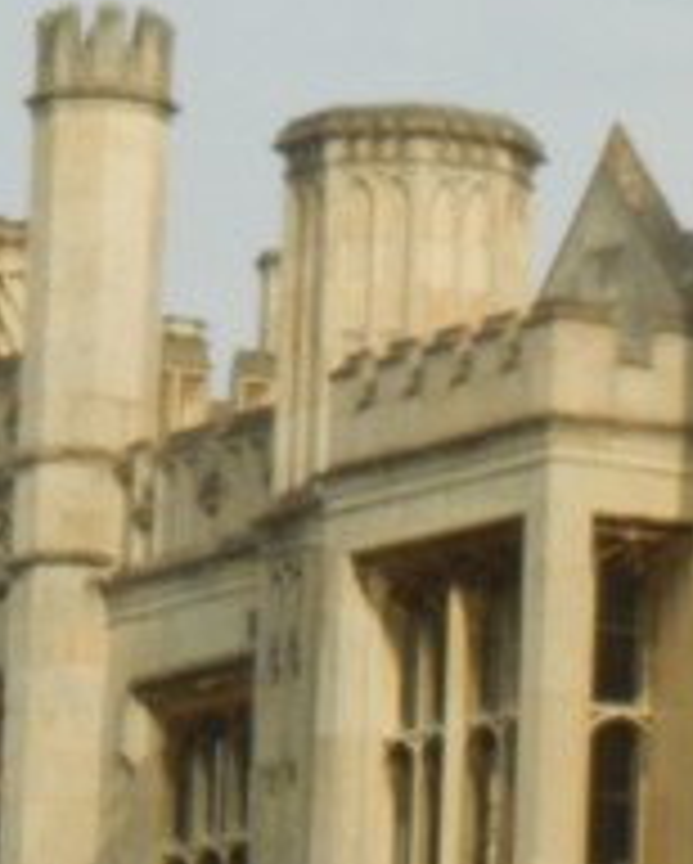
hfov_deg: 3.9
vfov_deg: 4.8
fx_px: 10264
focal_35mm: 401
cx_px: -162
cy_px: 288
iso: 160
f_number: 4.3
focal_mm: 13.9
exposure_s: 1/785
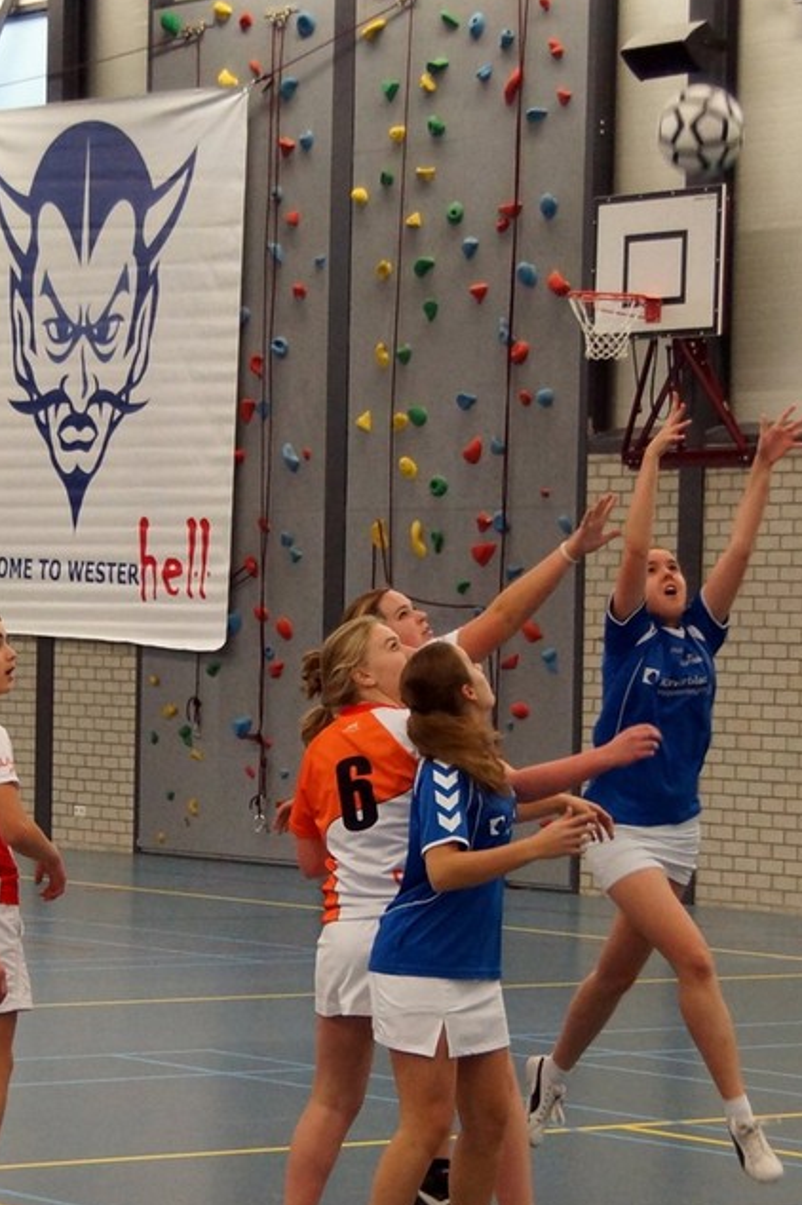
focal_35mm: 85
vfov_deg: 24.0
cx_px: 367
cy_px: 699
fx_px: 2837
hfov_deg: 16.1
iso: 1250
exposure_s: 1/200
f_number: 4.5
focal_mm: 35
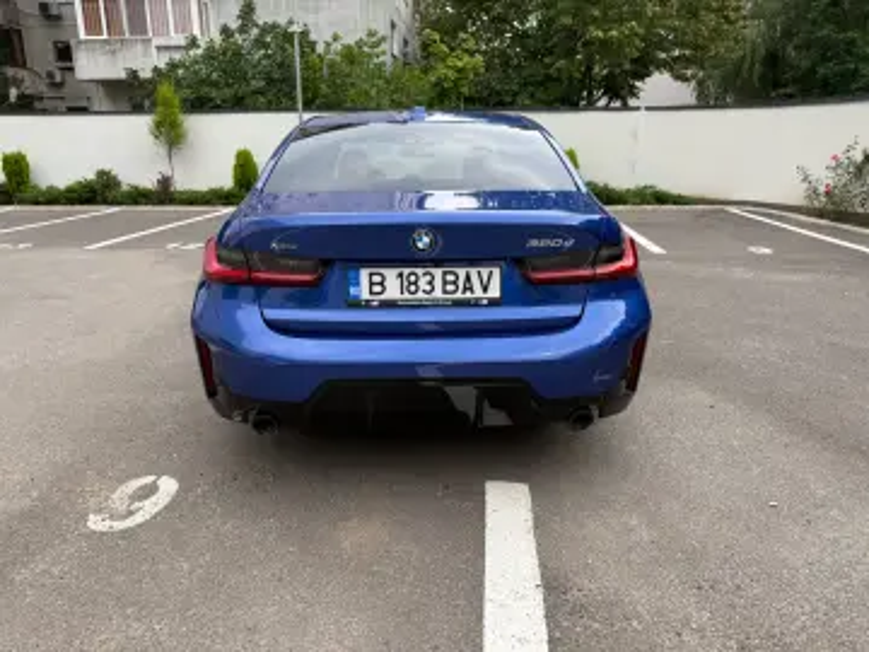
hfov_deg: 71.6
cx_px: 434
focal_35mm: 24
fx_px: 602
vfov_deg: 56.8
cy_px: 326
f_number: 1.78
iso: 80
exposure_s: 1/637
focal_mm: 6.76
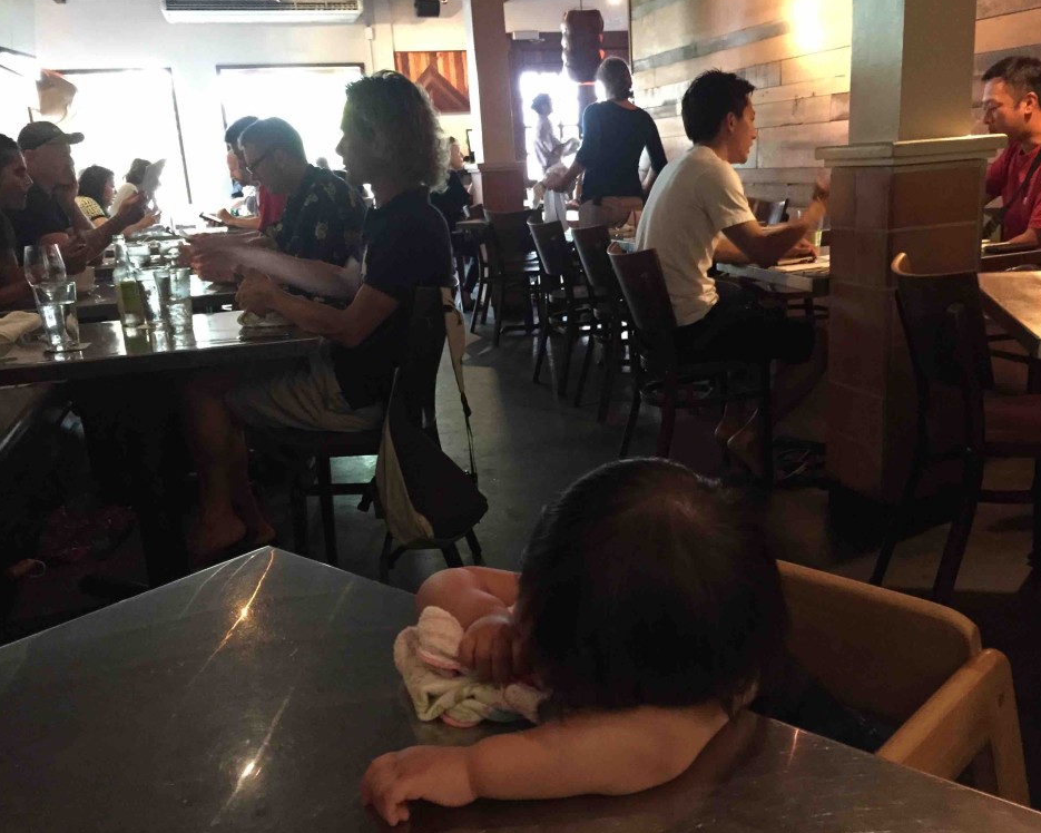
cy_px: 416
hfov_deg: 57.1
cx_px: 568
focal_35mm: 31
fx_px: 955
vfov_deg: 47.1
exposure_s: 1/15
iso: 400
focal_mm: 4.15
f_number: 2.2
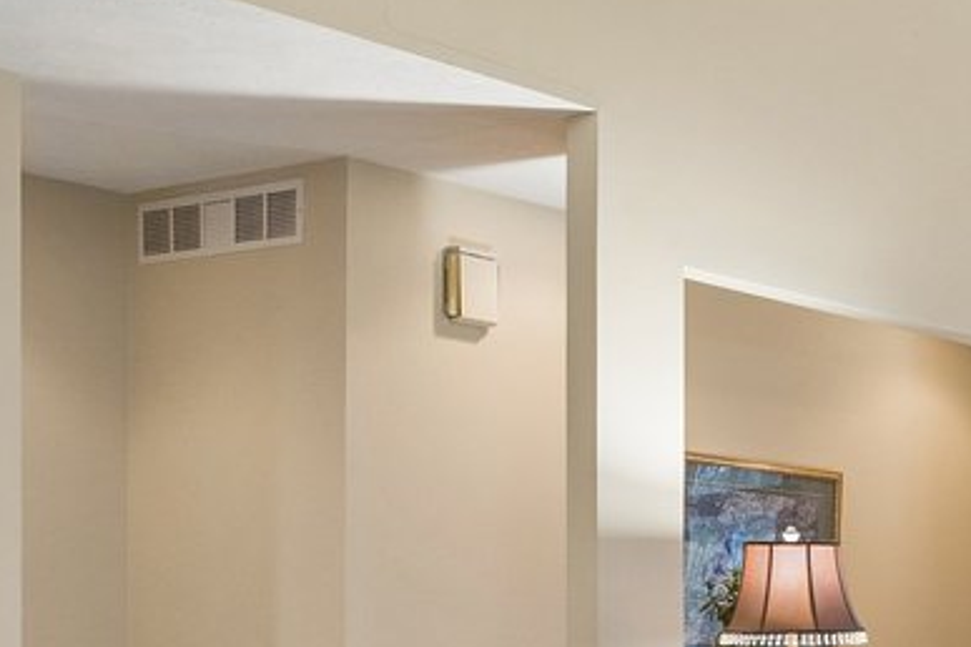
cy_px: 754
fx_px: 1996
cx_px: 1300
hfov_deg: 23.7
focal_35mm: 74
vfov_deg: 17.6
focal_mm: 14
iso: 500
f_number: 6.3
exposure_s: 1/8
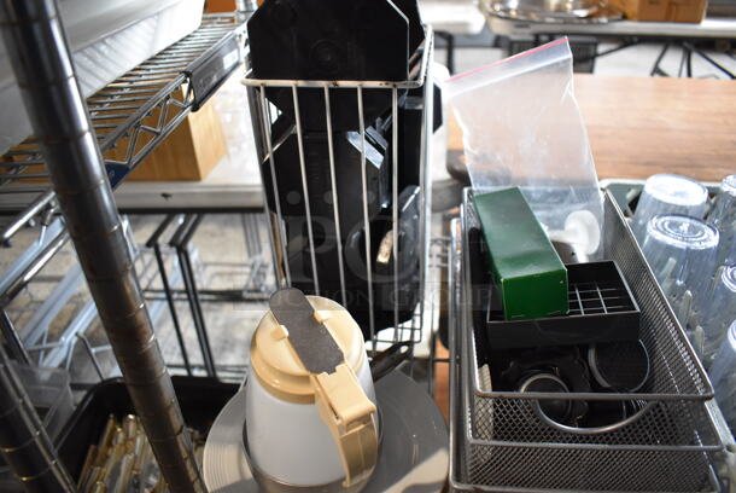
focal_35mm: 27
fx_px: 553
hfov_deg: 67.3
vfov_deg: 48.0
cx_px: 368
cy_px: 246
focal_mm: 18
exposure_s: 1/125
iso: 2000
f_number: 3.5
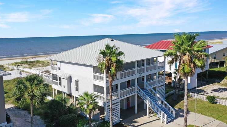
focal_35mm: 30
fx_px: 181
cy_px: 76
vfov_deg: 38.8
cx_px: 112
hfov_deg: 64.3
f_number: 6.3
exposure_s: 1/640
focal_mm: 10.26
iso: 100
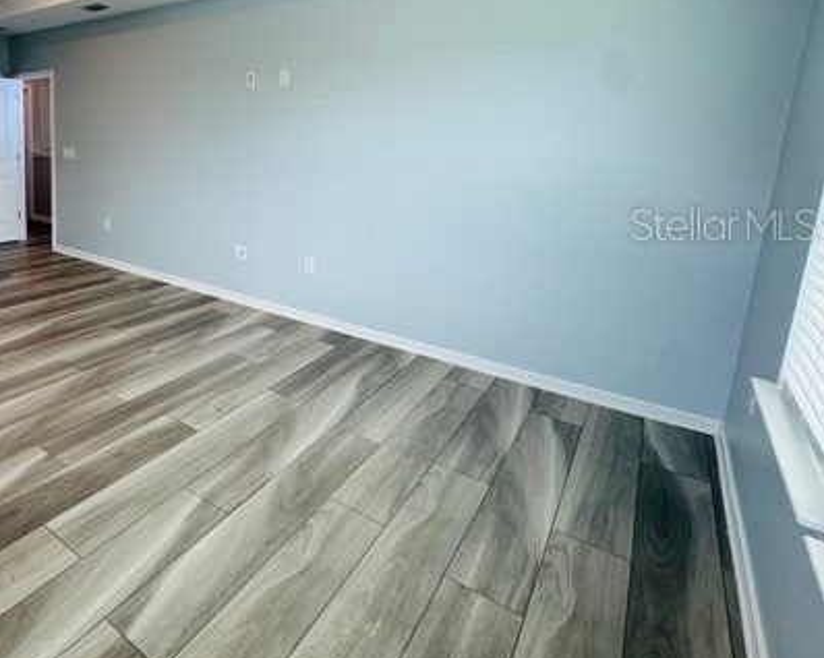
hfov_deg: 67.9
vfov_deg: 61.7
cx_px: 164
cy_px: 223
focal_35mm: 22
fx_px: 536
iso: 80
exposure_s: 1/120
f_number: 2.2
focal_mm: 2.22
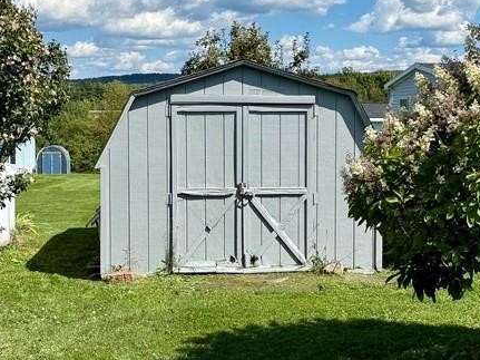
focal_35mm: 57
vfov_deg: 25.6
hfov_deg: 33.8
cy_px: 165
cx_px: 227
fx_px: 790
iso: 80
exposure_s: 1/5714
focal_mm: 6.76
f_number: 1.78
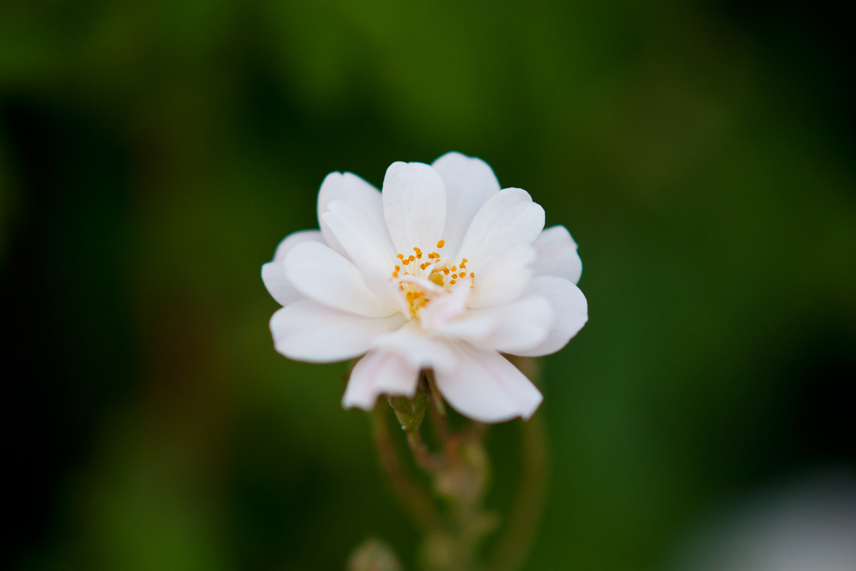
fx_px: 4815
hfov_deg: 10.2
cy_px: 286
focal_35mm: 202
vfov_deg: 6.8
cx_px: 428
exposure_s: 1/2000
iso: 250
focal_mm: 135
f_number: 2
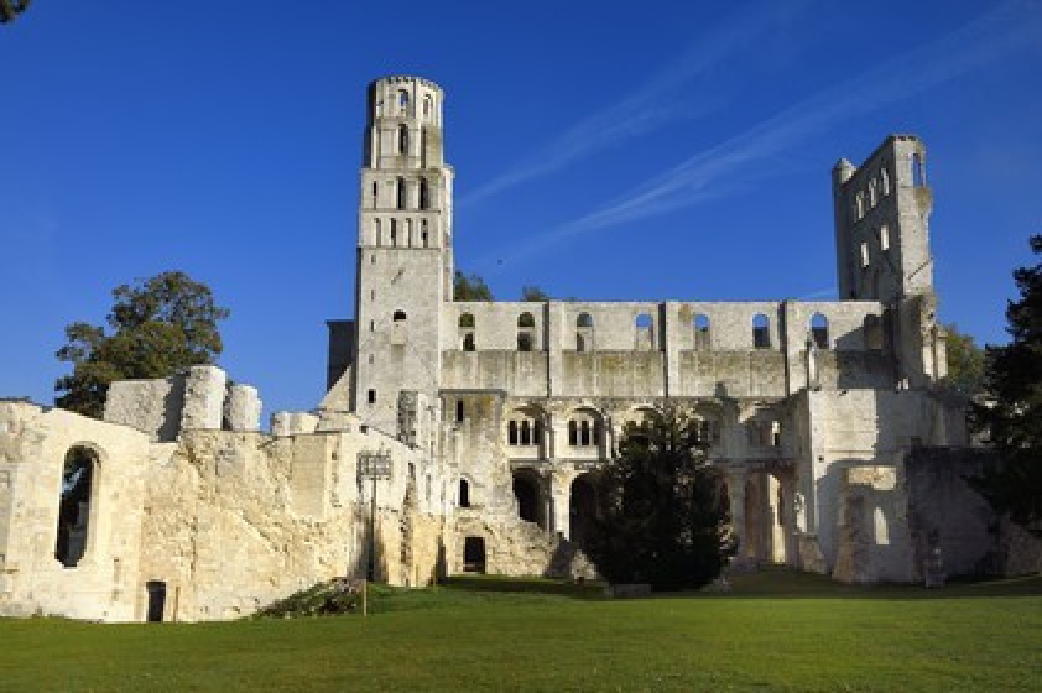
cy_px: 346
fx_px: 983
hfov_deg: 55.8
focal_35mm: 34
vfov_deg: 38.8
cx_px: 521
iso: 200
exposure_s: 1/160
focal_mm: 34
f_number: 20
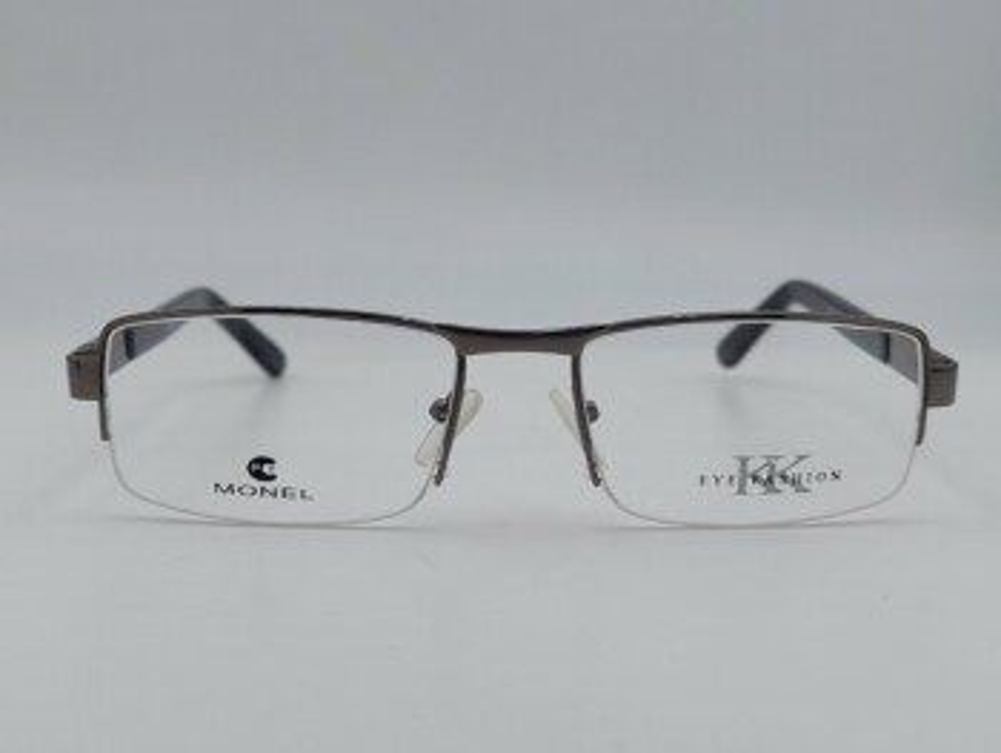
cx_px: 500
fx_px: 694
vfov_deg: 56.9
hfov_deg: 71.6
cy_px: 376
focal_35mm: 24
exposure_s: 1/1725
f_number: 1.8
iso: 40
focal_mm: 5.23
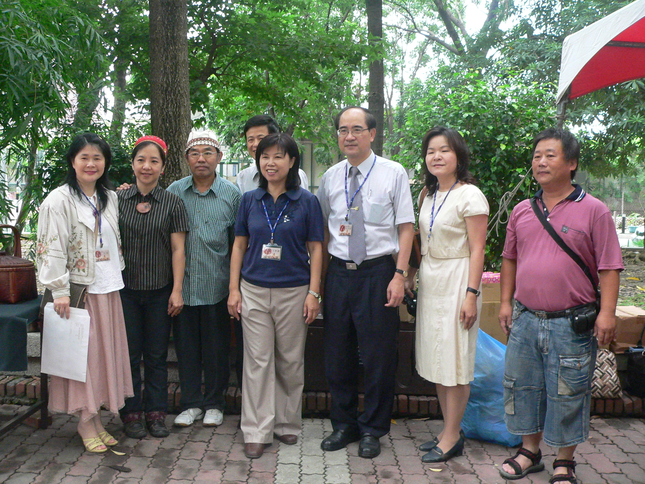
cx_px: 322
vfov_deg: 39.7
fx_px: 671
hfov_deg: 51.4
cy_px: 242
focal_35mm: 36
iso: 400
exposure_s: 1/100
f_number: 3.7
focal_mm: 6
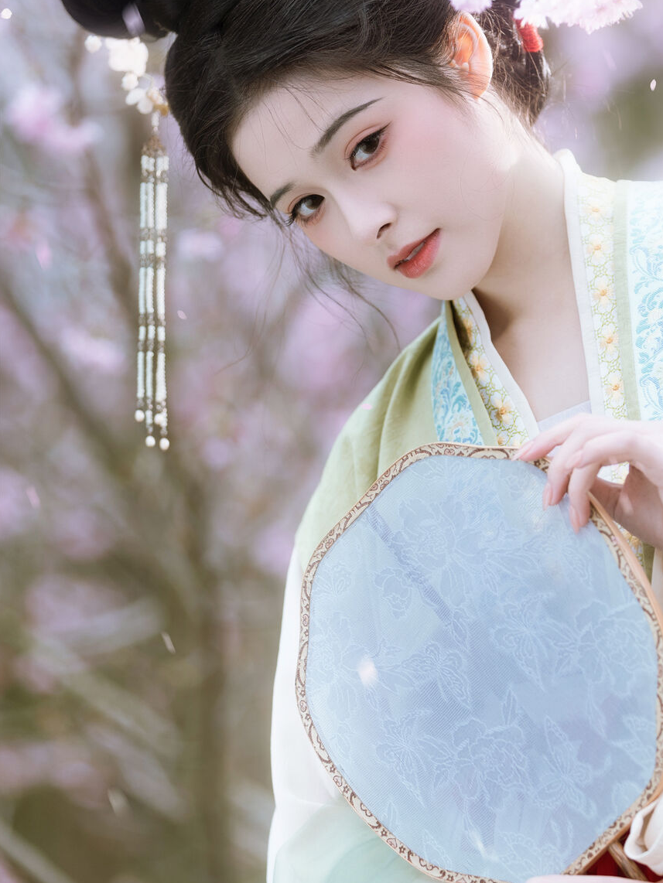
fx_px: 5029
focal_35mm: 197
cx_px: 462
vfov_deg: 10.0
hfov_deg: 7.5
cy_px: 322
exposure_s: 1/320
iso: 125
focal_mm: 130
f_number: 2.8
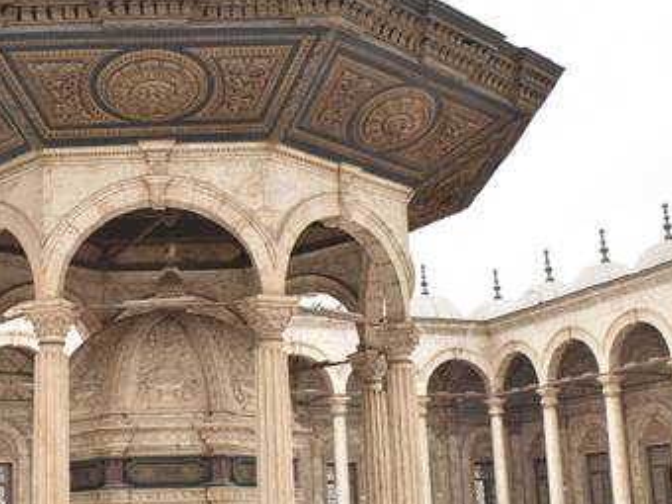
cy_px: 298
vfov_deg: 26.5
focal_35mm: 55
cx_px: 200
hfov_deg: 34.5
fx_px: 1068
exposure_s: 1/125
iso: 100
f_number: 4.5
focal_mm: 18
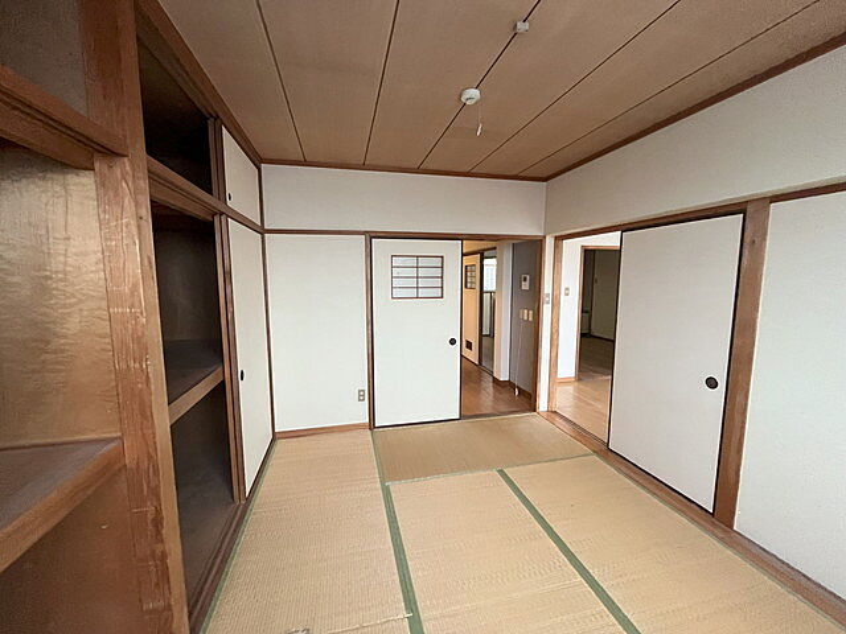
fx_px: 342
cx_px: 423
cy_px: 317
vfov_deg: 85.7
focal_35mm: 14
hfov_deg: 102.1
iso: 400
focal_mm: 1.54
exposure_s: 1/60
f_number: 2.4
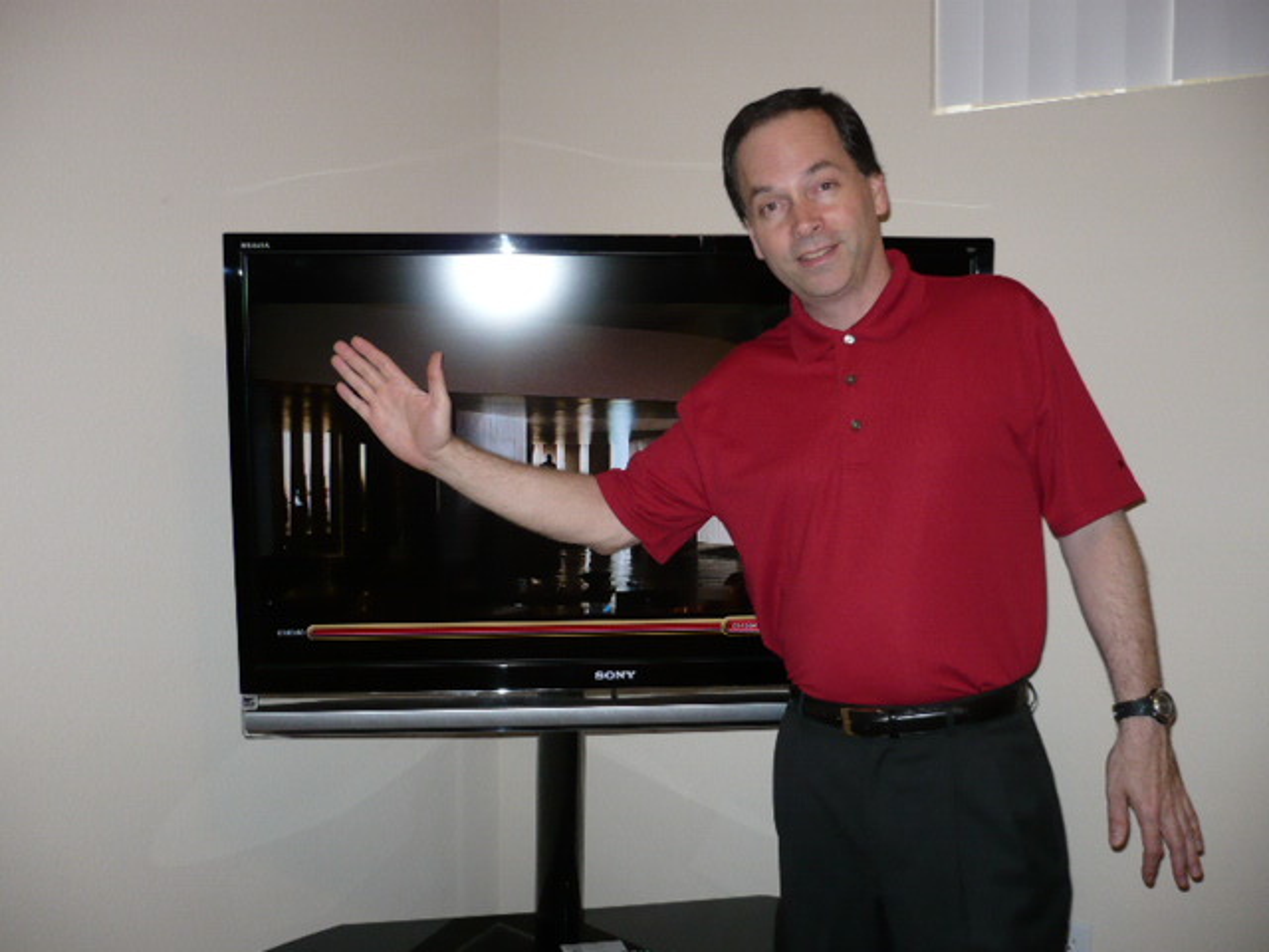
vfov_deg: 40.7
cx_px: 634
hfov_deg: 52.6
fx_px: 1283
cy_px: 476
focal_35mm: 35
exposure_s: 1/30
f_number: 2.8
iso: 125
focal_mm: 5.8
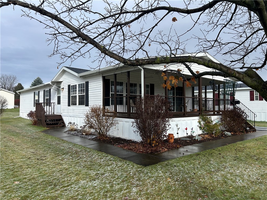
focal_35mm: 26
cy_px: 100
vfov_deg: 53.1
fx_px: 201
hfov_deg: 67.3
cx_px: 134
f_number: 1.5
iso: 50
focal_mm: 5.7
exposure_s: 1/2994
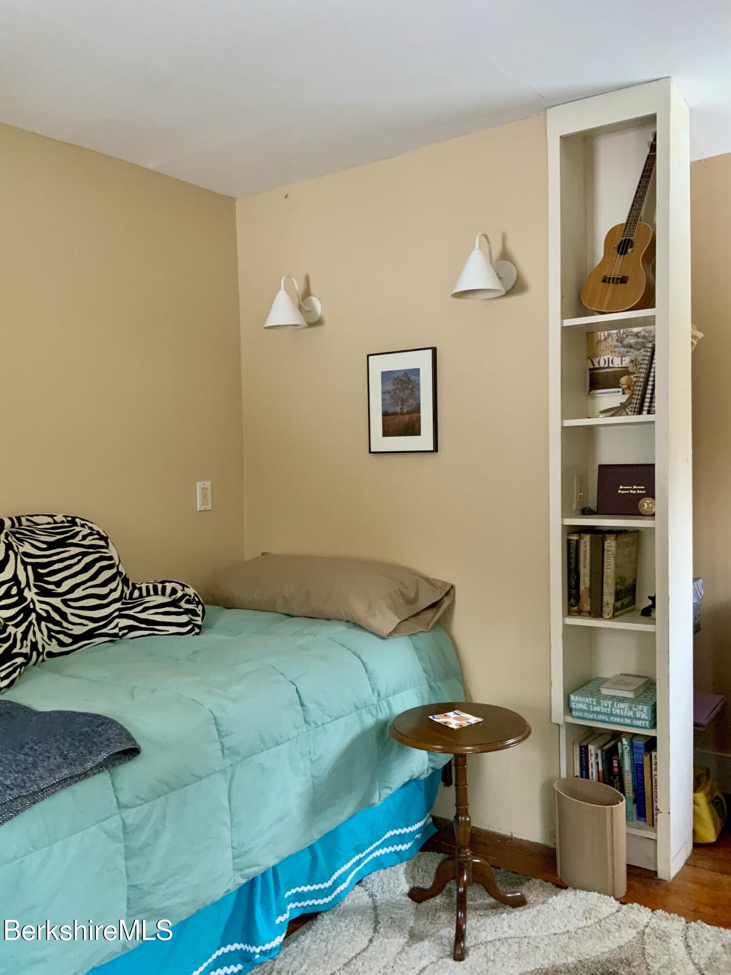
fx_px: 817
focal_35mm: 29
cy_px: 488
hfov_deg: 48.2
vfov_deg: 61.7
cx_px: 366
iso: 200
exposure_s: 1/60
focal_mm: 3
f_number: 1.8
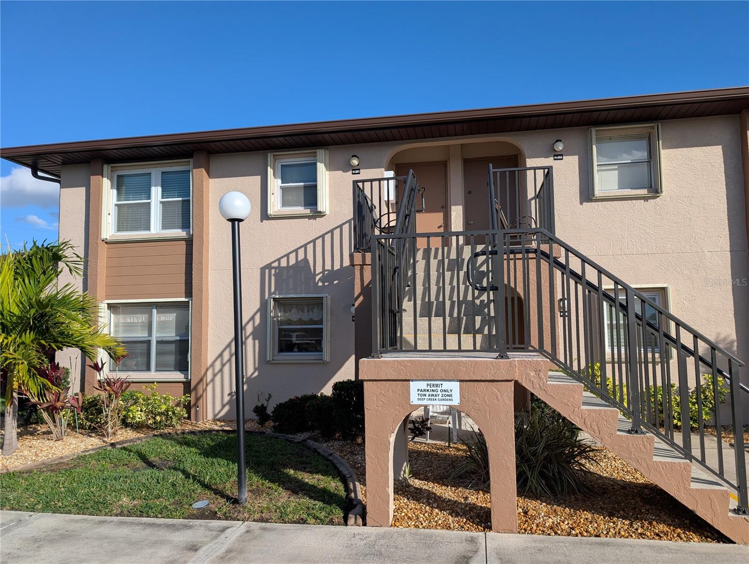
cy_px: 282
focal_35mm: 24
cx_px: 374
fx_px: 520
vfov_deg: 56.9
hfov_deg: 71.5
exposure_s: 1/1312
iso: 20
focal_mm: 6.9
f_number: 1.68
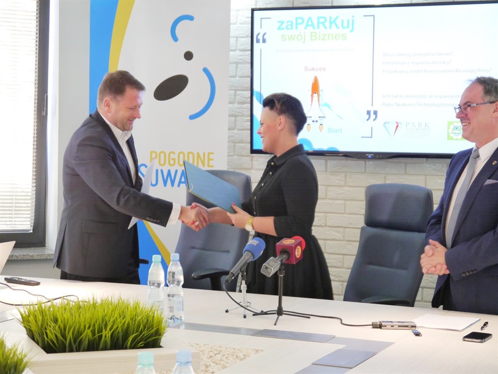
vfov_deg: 17.6
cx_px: 249
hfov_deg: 23.3
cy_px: 187
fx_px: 1209
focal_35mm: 84
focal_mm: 42
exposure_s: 1/40
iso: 800
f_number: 5.6
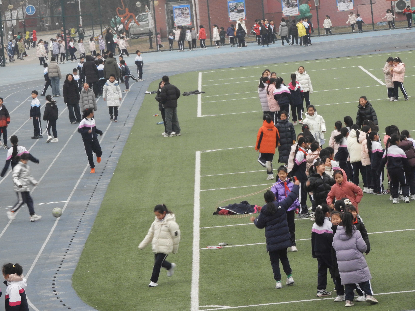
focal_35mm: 250
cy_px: 156
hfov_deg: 7.9
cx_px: 208
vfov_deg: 5.9
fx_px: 2997
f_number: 5.5
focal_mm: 44.8
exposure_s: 1/60
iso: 400
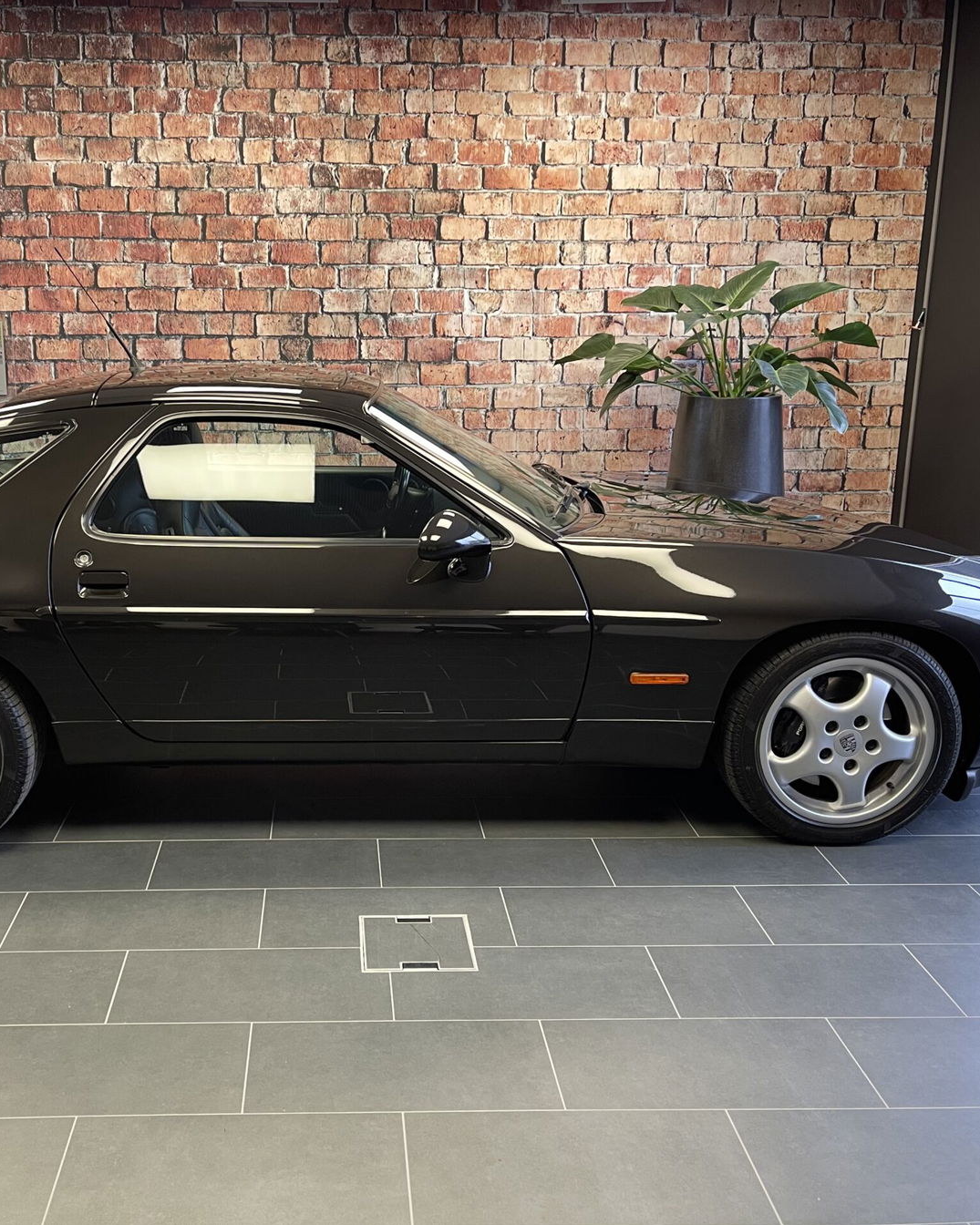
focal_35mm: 34
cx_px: 348
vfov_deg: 52.8
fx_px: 1233
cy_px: 613
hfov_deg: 42.9
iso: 160
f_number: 1.6
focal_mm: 5.1
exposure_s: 1/50
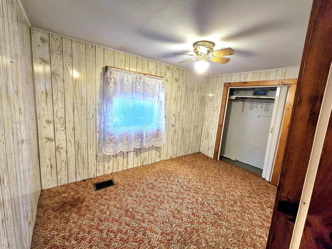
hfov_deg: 106.2
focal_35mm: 13
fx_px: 125
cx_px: 166
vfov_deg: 89.9
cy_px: 124
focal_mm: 2.2
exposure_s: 1/60.2
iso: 500
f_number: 2.2
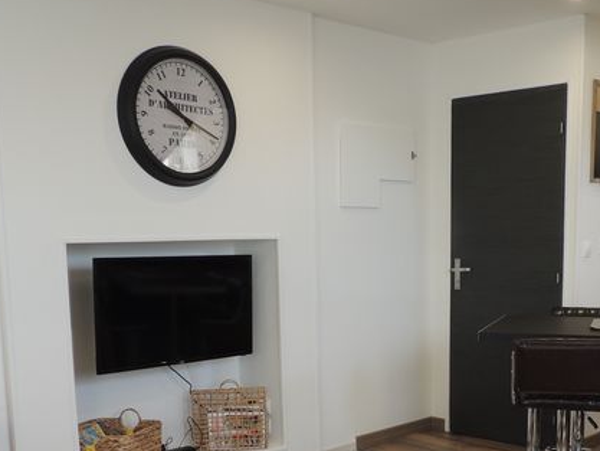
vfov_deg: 30.7
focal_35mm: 46
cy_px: 365
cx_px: 373
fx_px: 798
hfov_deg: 41.0
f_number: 3
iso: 110
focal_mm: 4.3
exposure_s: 1/30
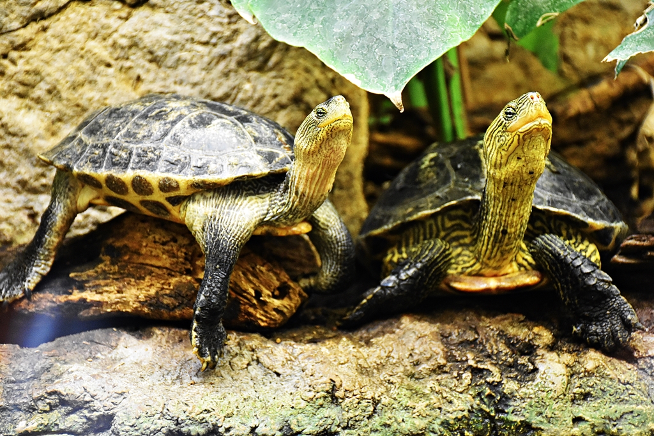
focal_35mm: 105
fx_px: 1908
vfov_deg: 13.0
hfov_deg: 19.5
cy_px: 218
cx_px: 327
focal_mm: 70
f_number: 5
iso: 4500
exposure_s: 1/125
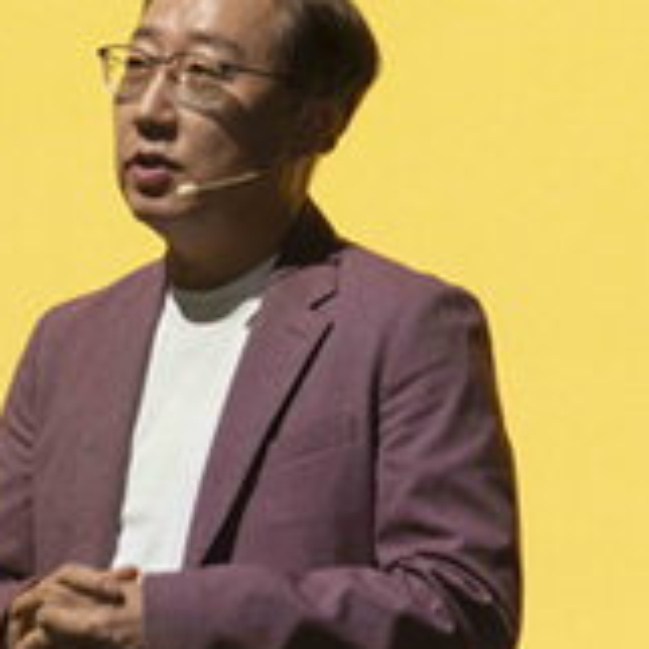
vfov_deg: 7.2
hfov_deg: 7.1
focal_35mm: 243
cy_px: 470
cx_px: -439
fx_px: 5154
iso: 800
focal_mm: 72
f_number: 9
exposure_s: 1/100
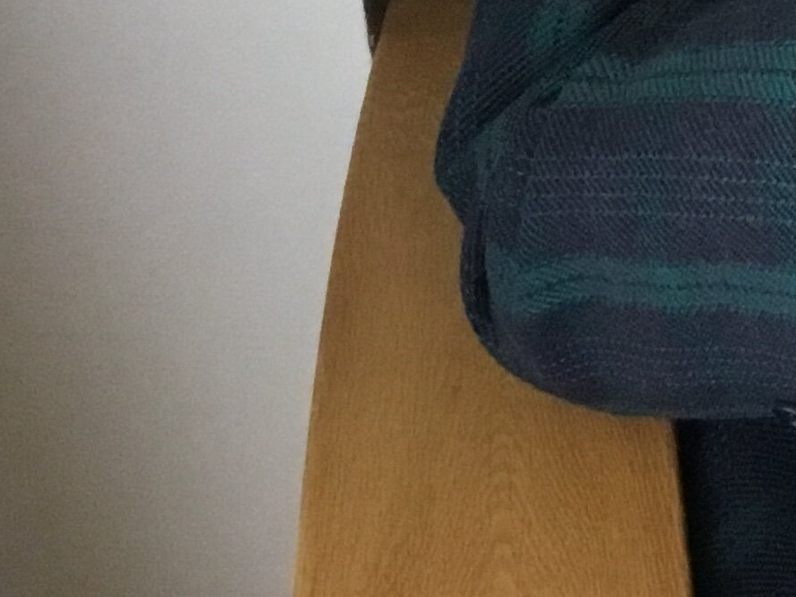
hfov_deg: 15.3
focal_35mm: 114
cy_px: -472
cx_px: 1354
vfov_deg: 12.0
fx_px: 2621
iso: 160
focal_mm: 3.3
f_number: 2.4
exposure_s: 1/30
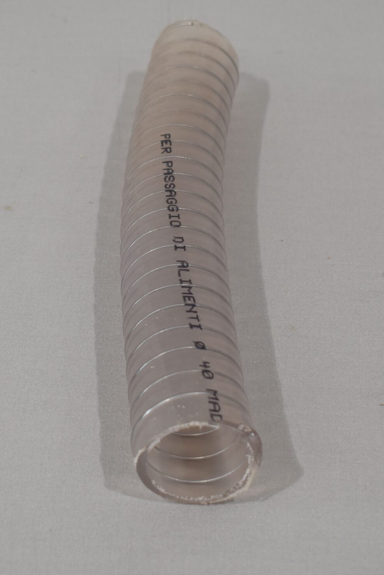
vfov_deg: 20.6
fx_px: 1584
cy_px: 267
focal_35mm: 99
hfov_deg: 13.8
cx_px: 199
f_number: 5.6
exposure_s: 1/125
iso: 400
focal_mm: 38
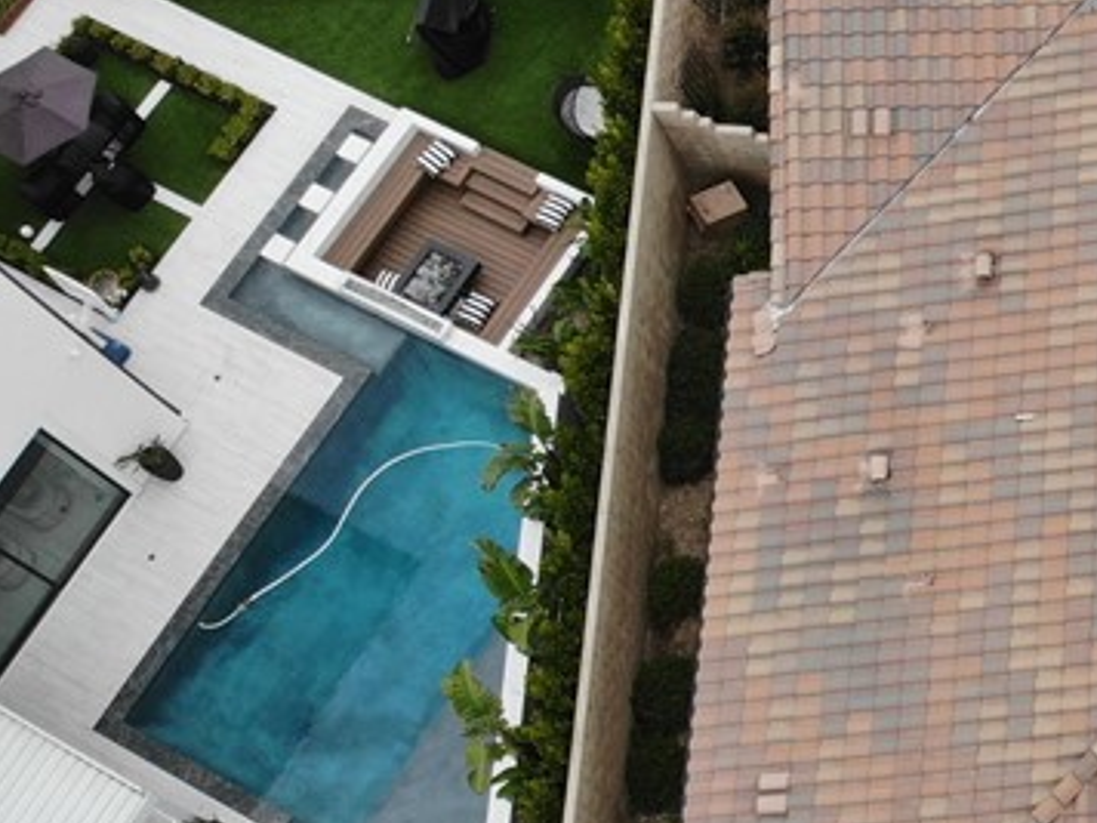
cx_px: 1476
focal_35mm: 69
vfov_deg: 21.2
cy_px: 547
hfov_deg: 24.2
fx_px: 2187
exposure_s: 1/252
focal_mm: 4.5
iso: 111
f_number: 2.8
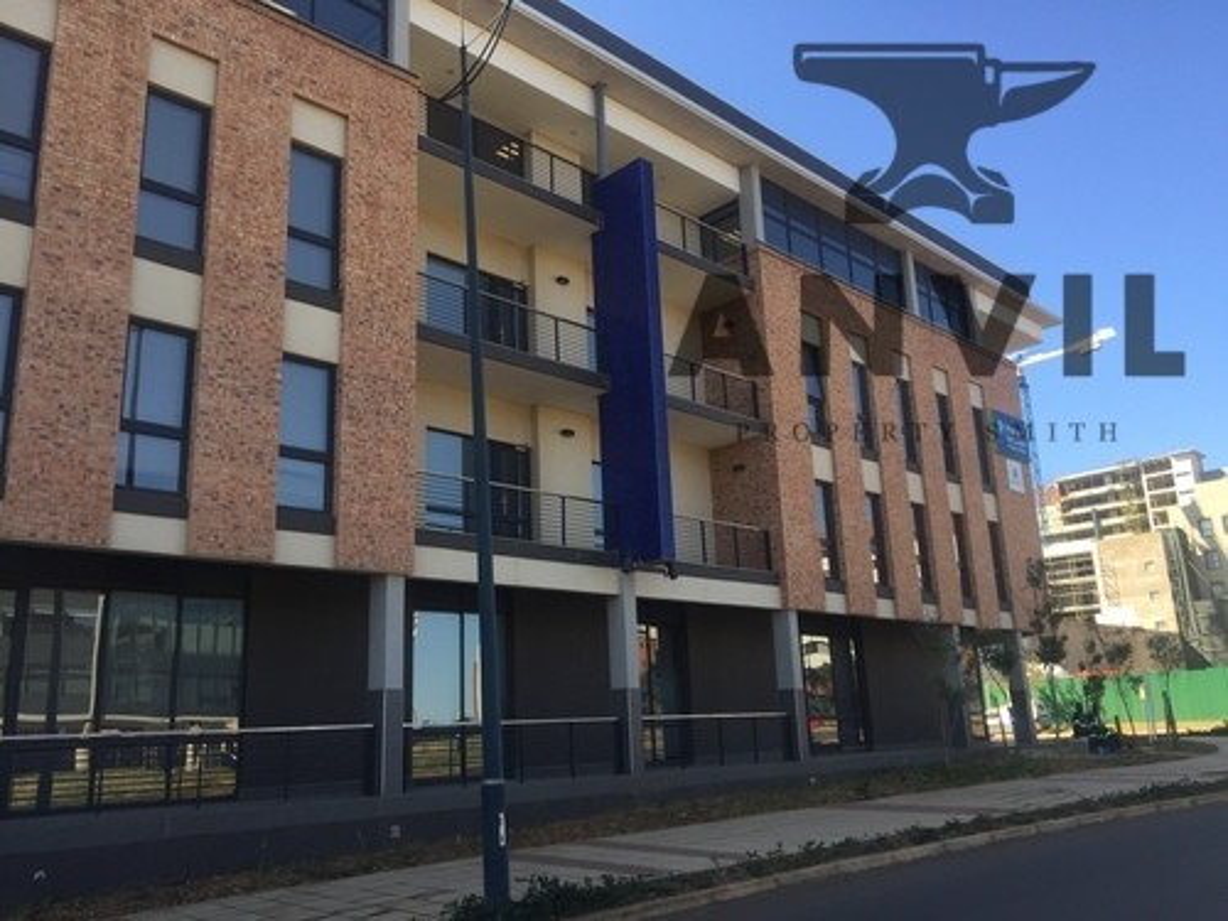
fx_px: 1029
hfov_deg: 61.7
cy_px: 460
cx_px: 614
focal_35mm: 29
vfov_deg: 48.2
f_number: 2.2
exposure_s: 1/618
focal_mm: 4.15
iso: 32
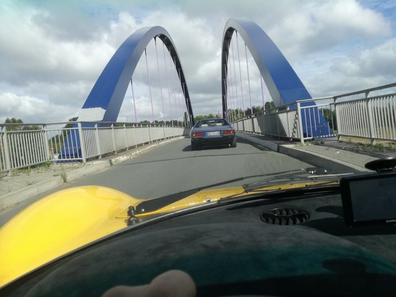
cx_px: 198
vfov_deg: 51.4
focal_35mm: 27
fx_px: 309
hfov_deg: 65.3
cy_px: 148
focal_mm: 3.79
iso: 50
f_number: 2
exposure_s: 1/966
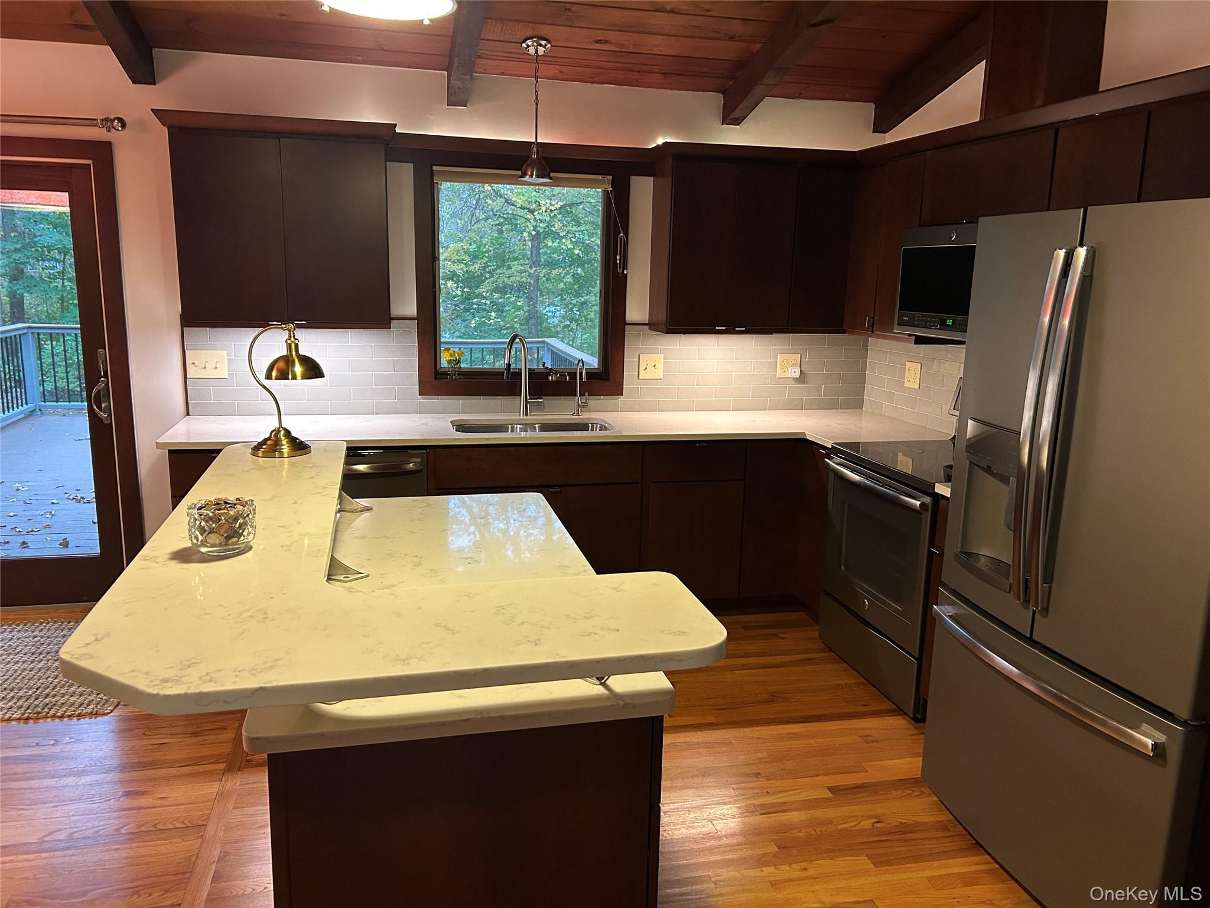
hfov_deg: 67.3
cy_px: 454
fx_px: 909
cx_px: 605
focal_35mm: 26
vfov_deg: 53.1
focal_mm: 5.7
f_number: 1.5
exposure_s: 1/60
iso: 250
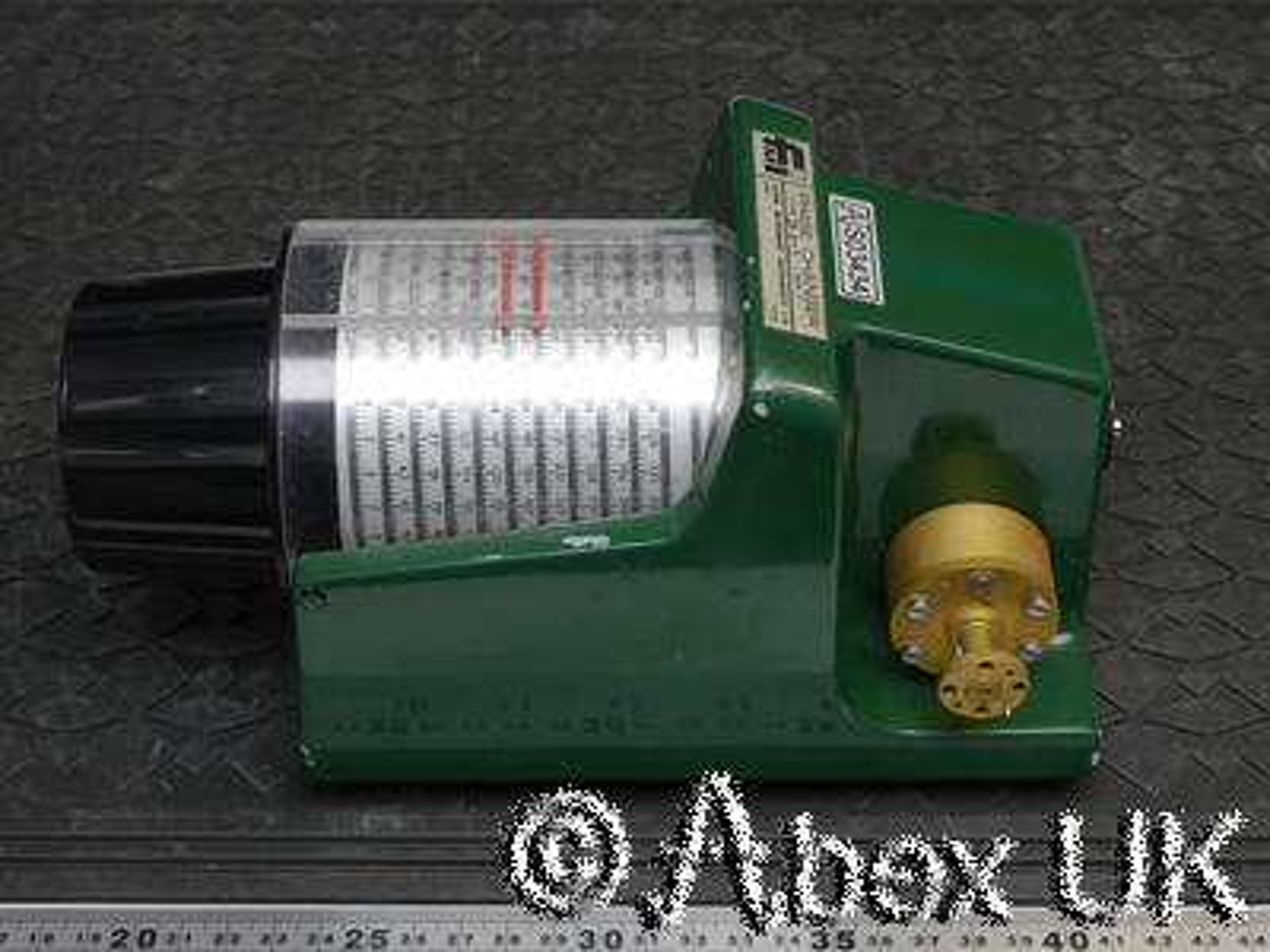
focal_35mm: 64
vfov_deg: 22.9
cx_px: 635
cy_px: 476
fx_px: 2348
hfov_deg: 30.3
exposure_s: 1/10
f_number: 11
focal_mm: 32
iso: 400
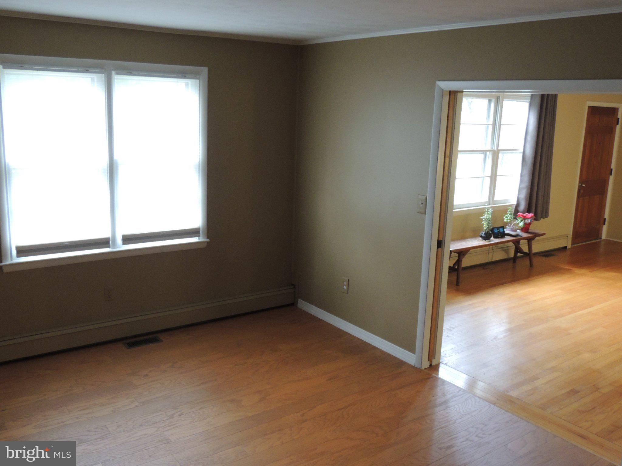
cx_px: 311
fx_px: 593
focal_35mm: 33
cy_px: 233
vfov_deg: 42.9
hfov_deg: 55.4
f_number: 3.2
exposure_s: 1/30
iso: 400
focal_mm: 5.8
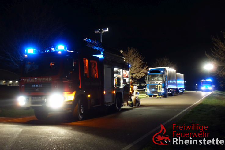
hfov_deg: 51.9
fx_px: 231
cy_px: 70
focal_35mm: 37
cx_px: 112
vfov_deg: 35.9
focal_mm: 12.48
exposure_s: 1/8
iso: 800
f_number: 2.8
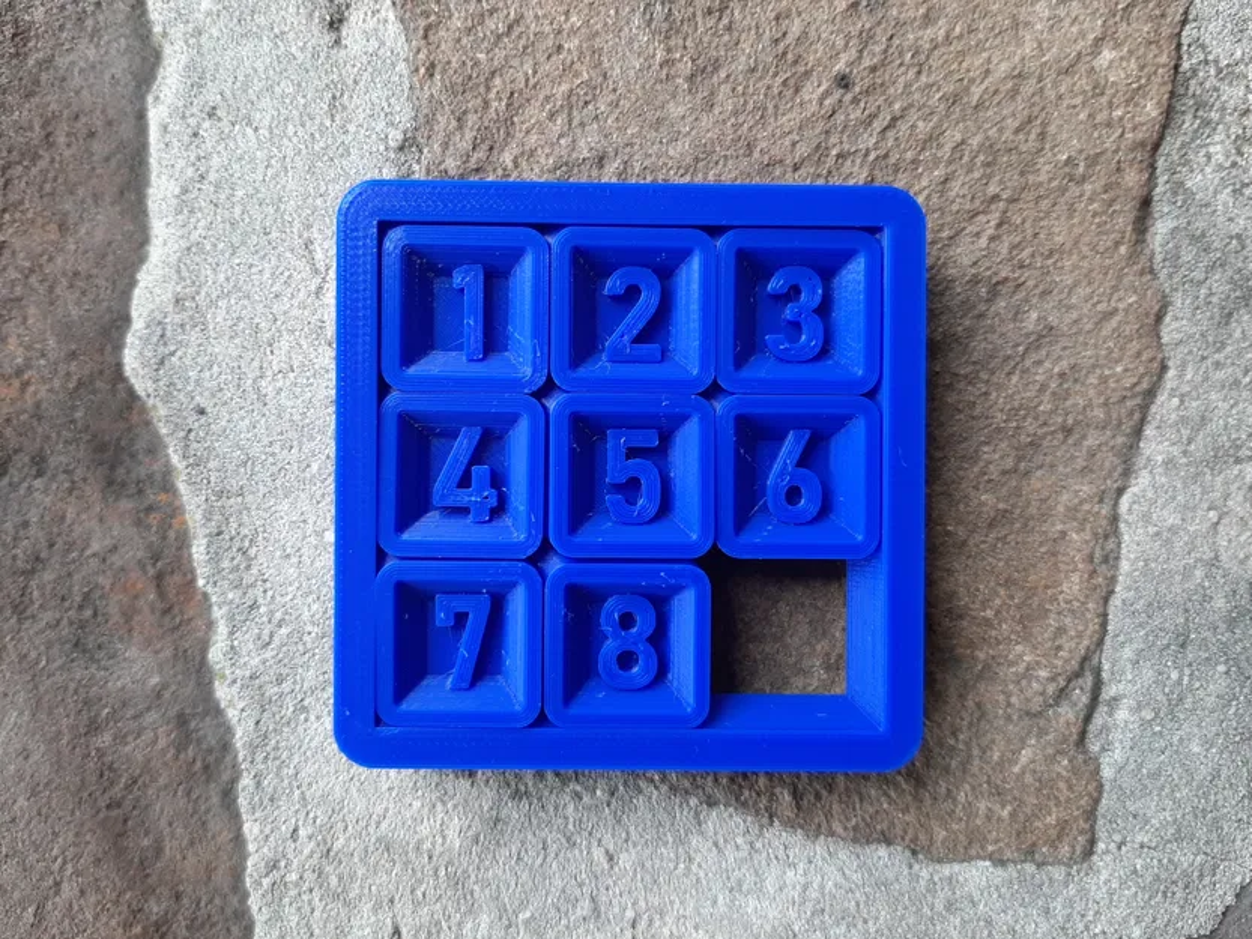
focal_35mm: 26
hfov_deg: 67.3
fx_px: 941
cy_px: 470
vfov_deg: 53.1
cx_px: 626
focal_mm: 3.93
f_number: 1.7
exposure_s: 1/120
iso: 50
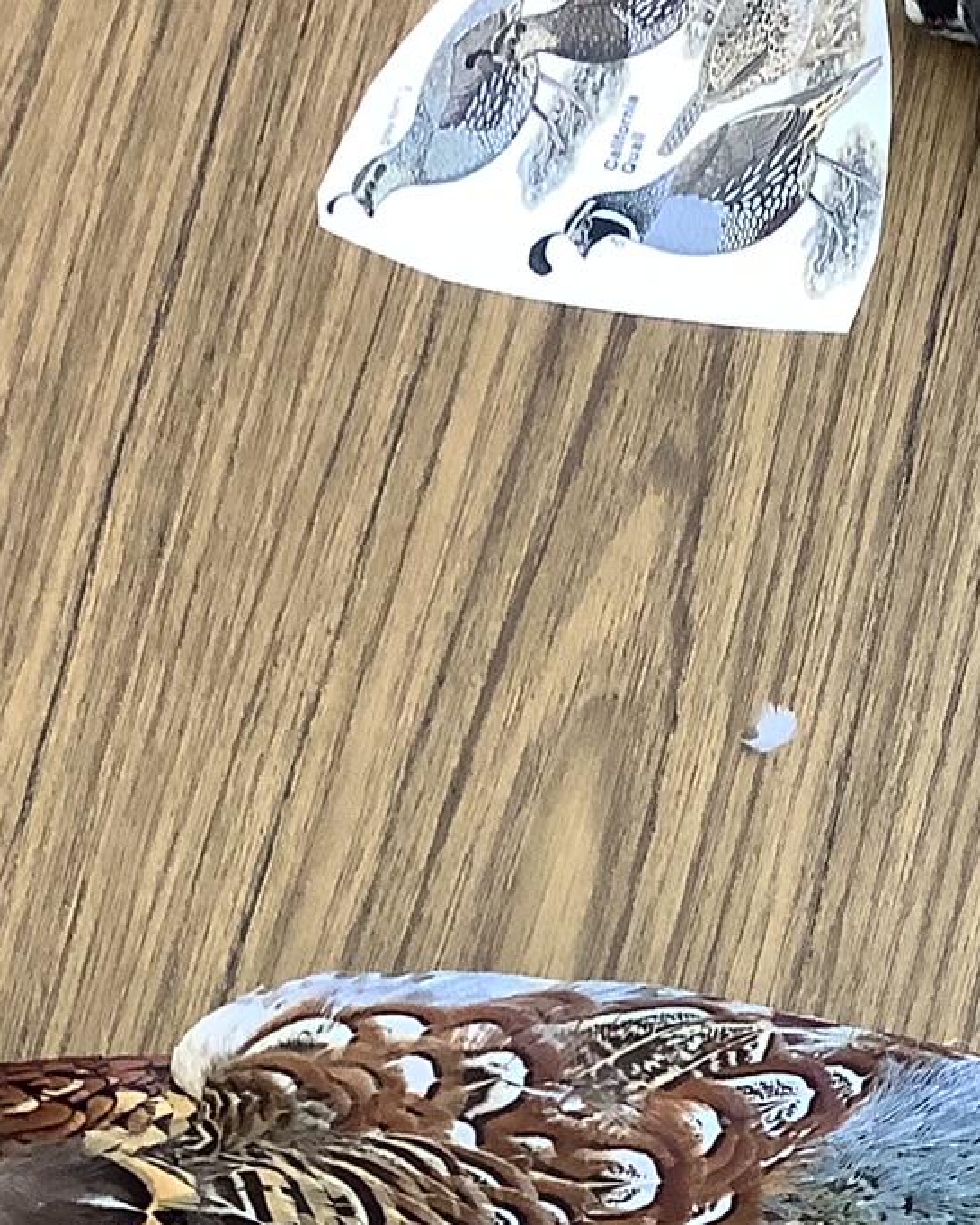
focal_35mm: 91
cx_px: 876
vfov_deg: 20.2
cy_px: 1293
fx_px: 3298
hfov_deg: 16.7
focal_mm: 3.3
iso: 125
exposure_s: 1/60
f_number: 2.4
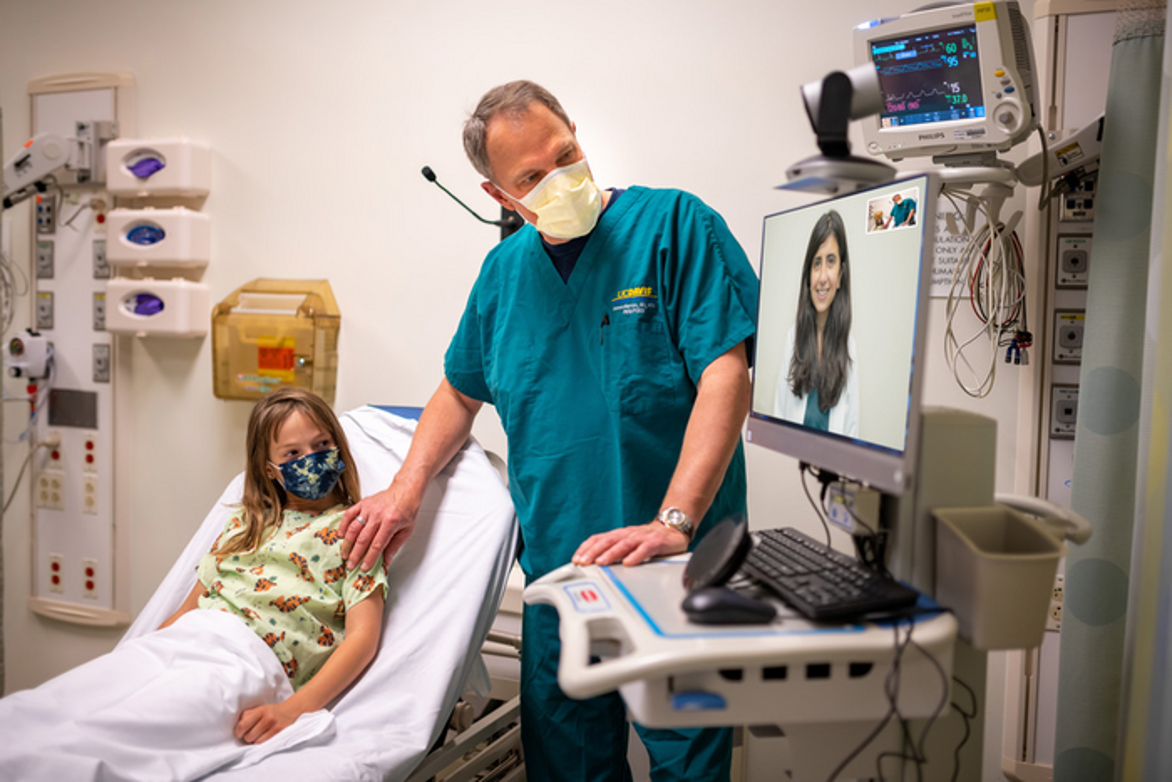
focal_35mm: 35
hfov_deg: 54.4
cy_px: 391
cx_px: 586
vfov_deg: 37.9
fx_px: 1140
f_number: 1.4
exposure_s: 1/200
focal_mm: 35
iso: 200
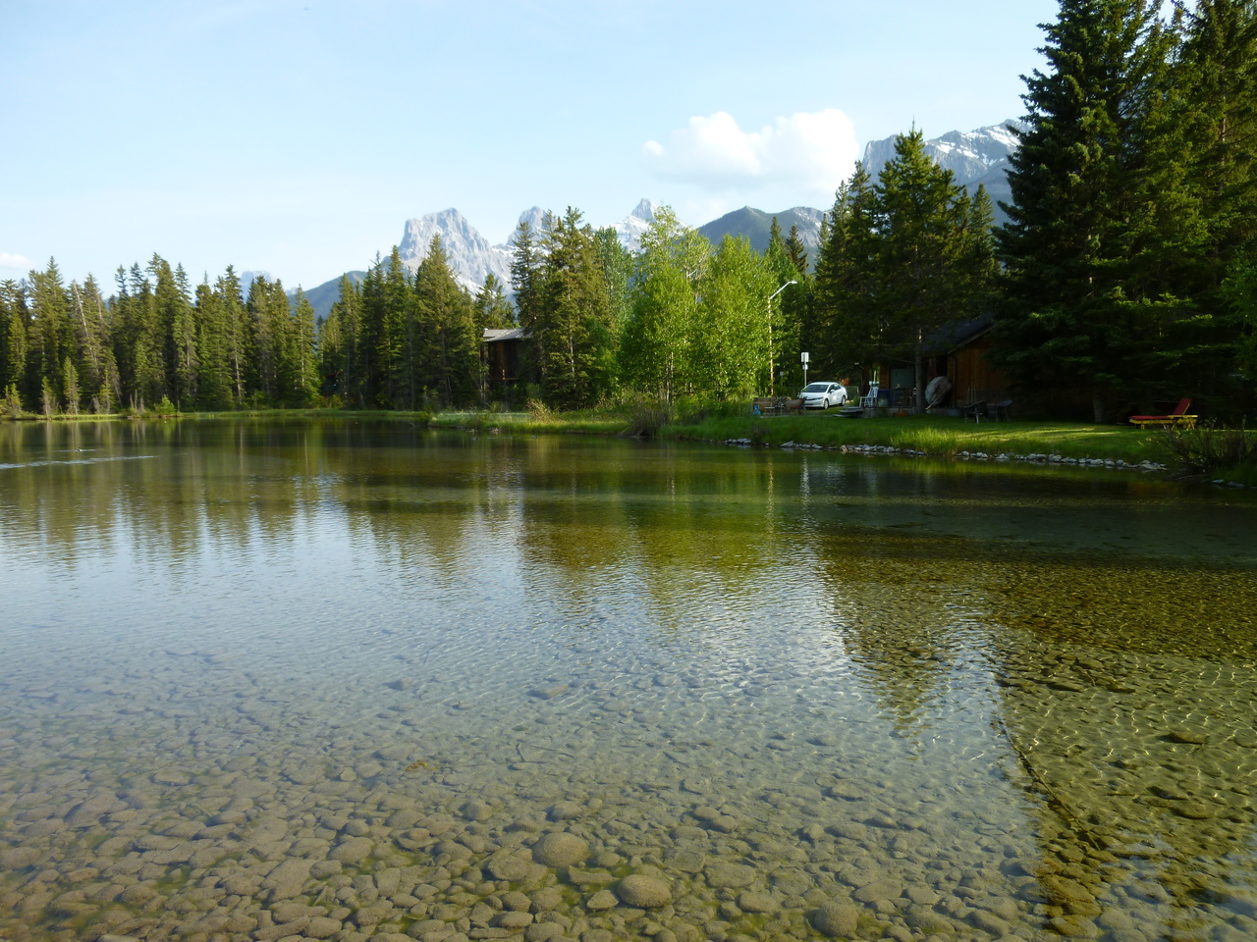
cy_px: 471
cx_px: 628
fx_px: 908
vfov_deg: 54.9
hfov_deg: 69.4
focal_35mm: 25
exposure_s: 1/200
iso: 80
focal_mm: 4.5
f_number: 3.3
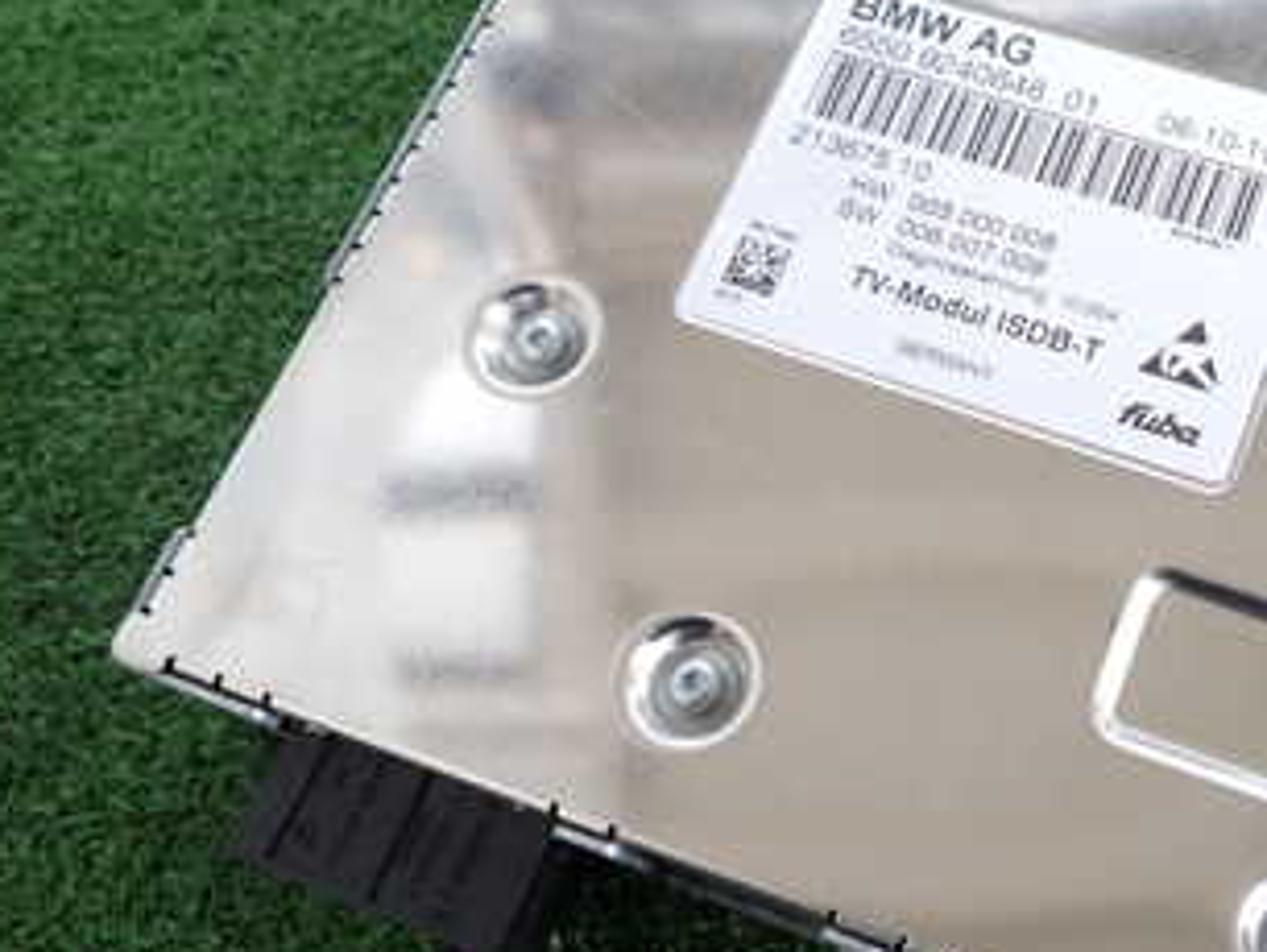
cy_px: 451
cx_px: 1056
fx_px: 1795
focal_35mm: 49
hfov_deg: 37.2
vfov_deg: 29.7
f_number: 2
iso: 160
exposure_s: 1/60
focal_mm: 4.5
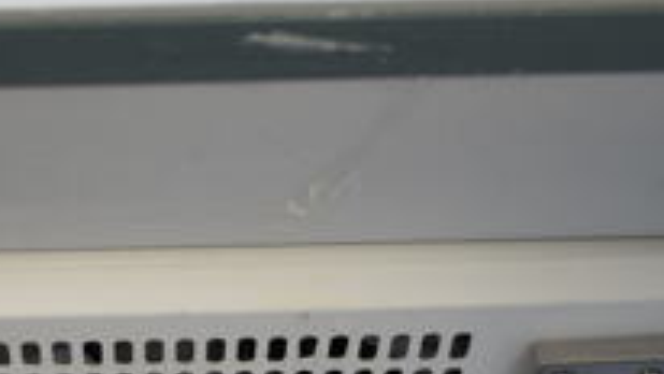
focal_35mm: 84
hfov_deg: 25.0
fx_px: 1479
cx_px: 158
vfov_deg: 13.5
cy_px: 571
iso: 110
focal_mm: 18
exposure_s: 1/30
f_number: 3.5
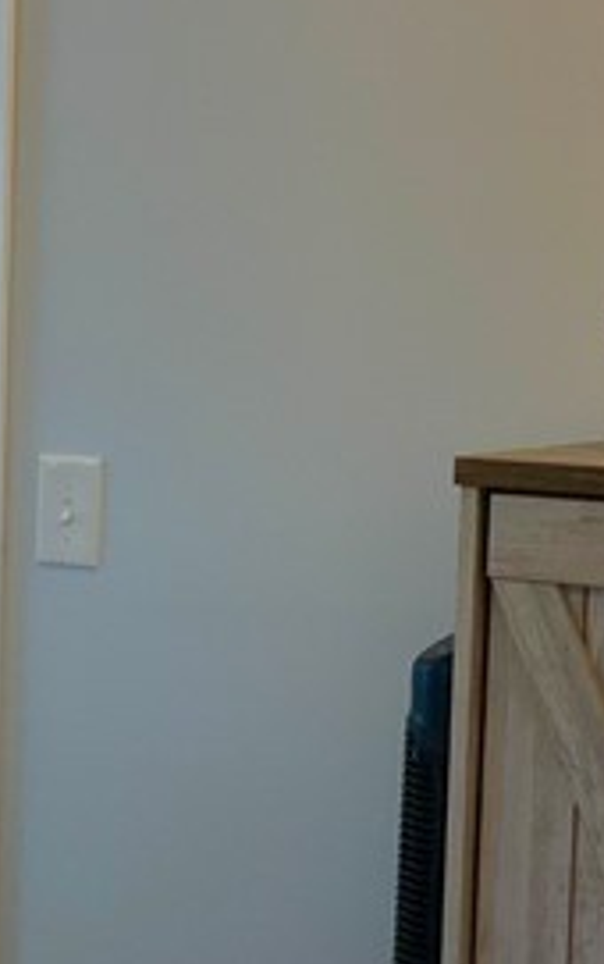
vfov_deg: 18.0
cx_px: 114
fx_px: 3047
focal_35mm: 116
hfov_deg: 11.3
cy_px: 480
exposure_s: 1/60
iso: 64
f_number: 1.8
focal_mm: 3
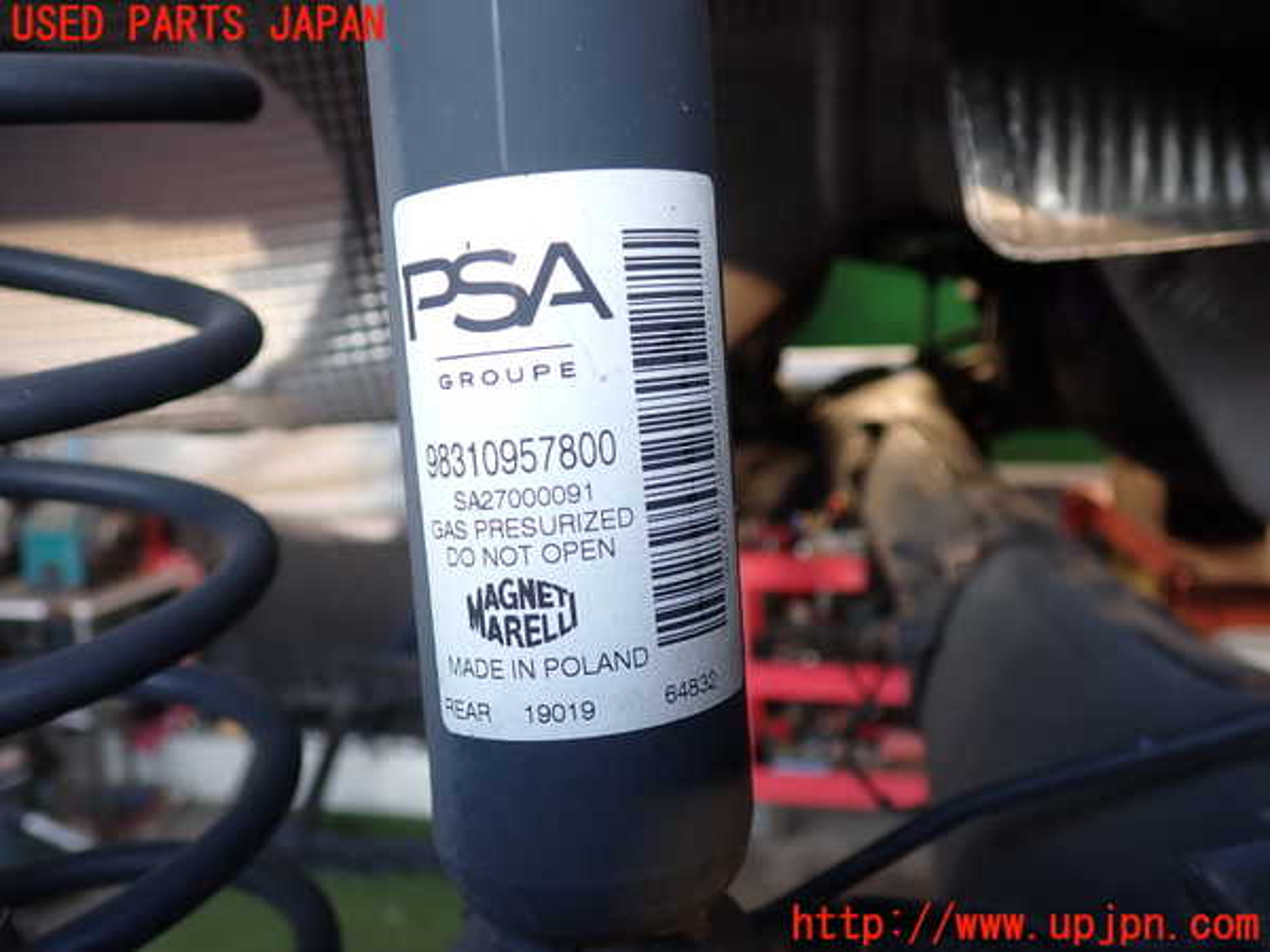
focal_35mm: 30
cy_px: 476
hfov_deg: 60.0
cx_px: 635
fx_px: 1101
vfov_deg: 46.8
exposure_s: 1/80
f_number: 2.3
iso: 100
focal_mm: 5.4
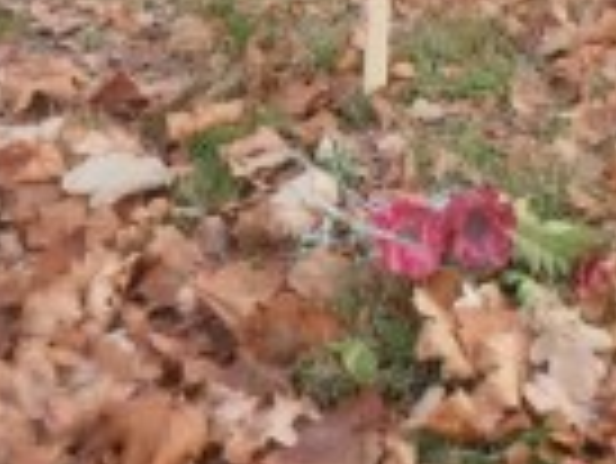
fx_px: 1995
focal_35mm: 112
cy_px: -90
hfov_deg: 17.5
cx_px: 373
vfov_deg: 12.9
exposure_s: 1/125
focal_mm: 4.2
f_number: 3
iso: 80
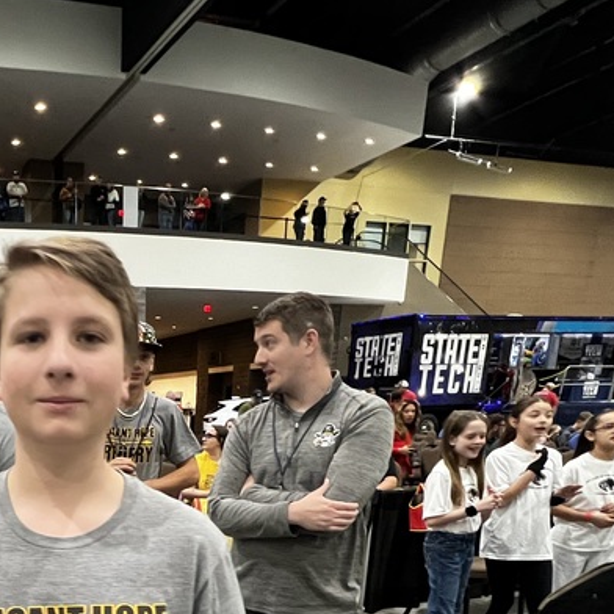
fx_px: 602
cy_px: 589
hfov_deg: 46.7
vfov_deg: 46.8
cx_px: 23
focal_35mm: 30
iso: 320
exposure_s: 1/60
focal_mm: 1.57
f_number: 1.8
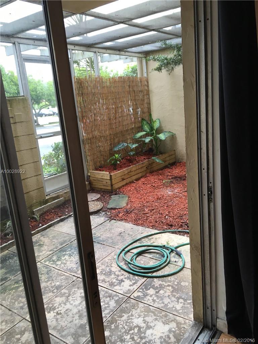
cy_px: 172
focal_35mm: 29
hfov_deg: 48.2
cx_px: 129
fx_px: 288
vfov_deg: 61.7
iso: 25
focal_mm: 4.15
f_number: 2.2
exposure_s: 1/30
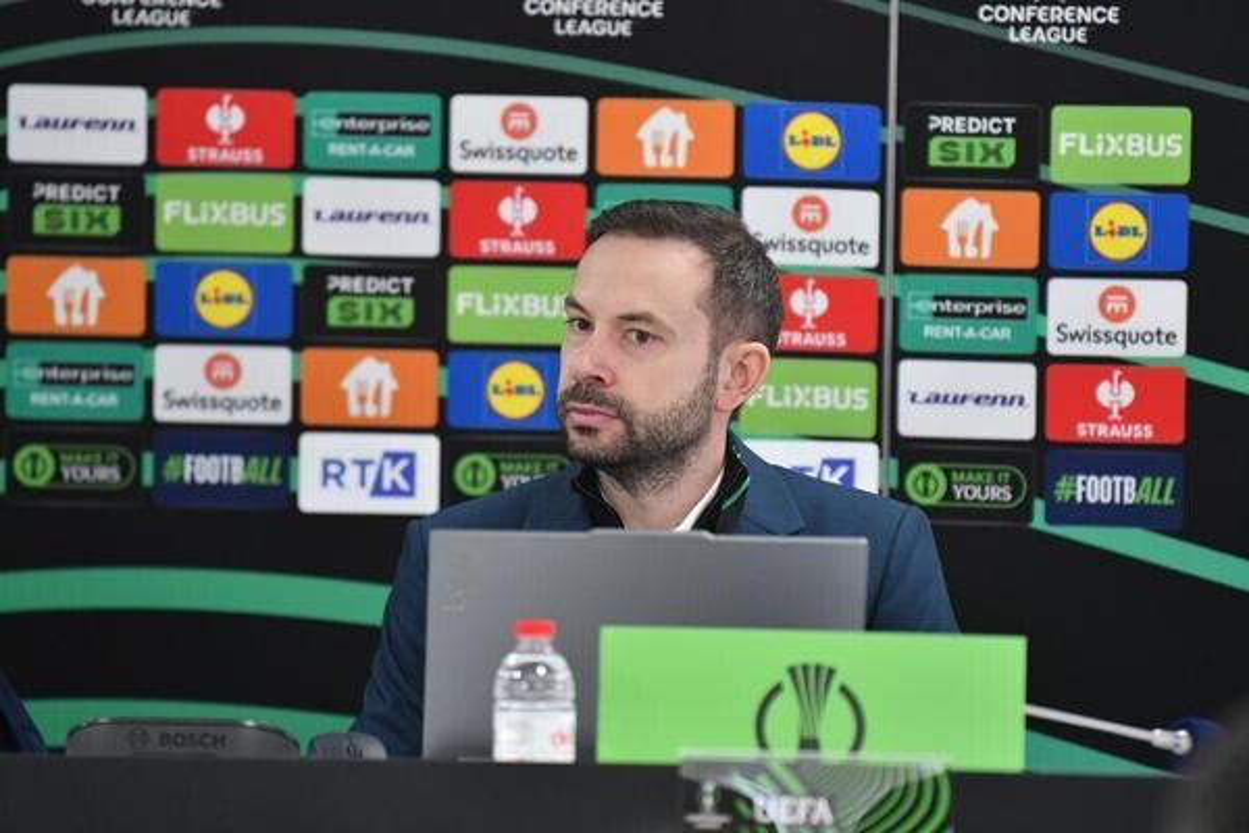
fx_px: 10408
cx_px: 624
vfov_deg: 4.6
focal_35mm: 300
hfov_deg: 6.9
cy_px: 416
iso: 2000
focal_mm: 200
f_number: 3.2
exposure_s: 1/500
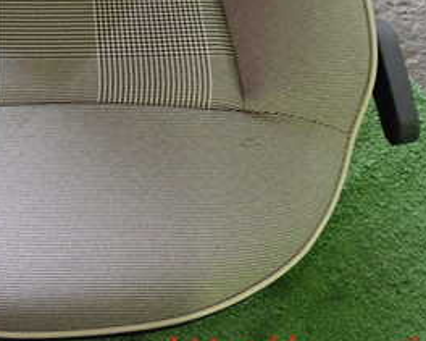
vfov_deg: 18.7
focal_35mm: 80
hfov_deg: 23.3
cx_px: 52
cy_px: 10
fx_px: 1008
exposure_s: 1/30
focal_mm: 6.37
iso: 800
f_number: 2.5
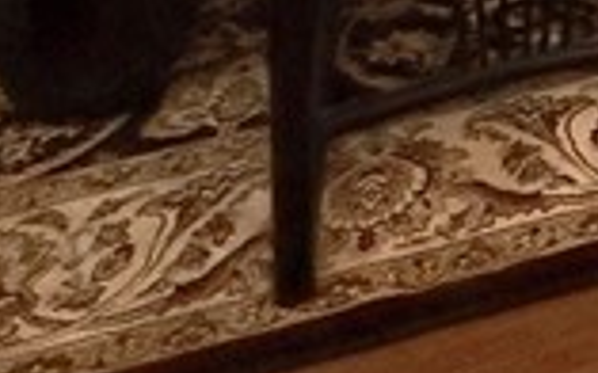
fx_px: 1580
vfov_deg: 9.1
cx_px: 1089
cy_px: -917
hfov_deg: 17.3
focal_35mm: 97
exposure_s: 1/120
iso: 250
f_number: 2.2
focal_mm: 2.22
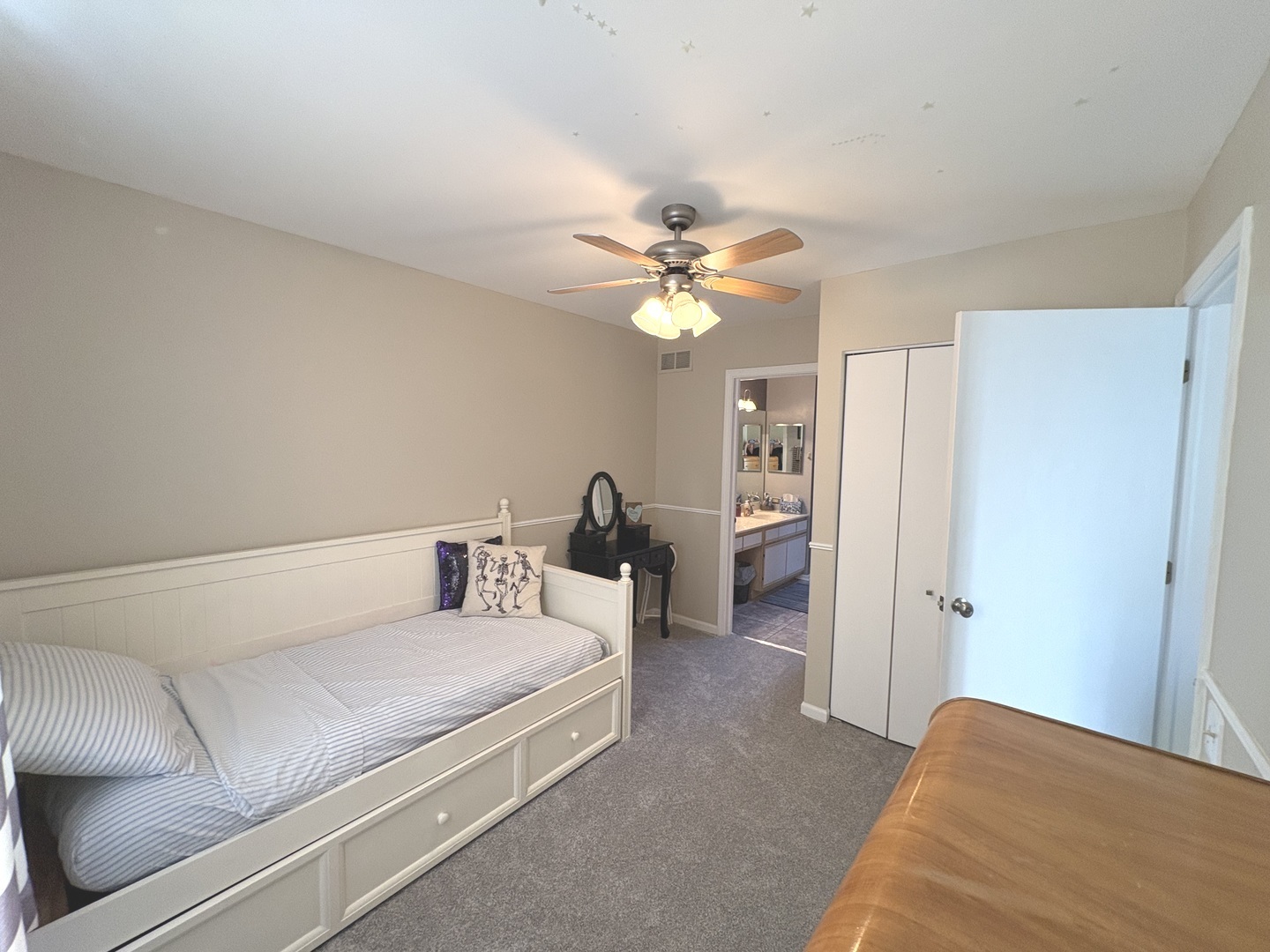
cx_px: 635
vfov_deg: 85.7
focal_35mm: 14
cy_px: 476
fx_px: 514
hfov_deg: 102.1
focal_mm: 2.22
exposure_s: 1/60
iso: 320
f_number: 2.2
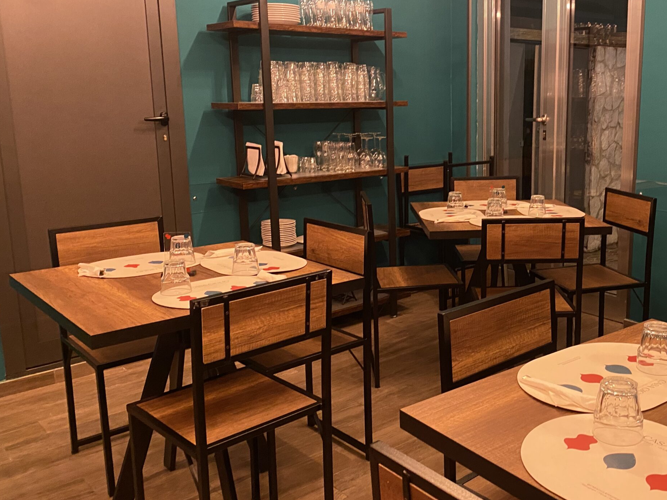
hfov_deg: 50.2
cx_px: 458
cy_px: 223
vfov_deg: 39.6
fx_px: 694
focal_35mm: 36
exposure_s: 1/33
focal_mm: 4.25
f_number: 1.8
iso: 500
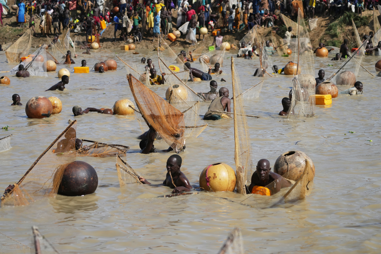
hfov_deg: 20.4
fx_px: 1058
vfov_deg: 13.7
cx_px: 190
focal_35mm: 100
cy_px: 127
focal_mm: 100
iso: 500
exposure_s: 1/5000
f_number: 5.6
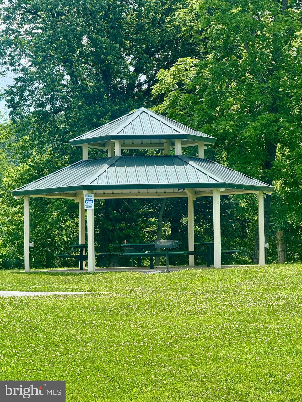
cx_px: 151
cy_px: 201
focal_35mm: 120
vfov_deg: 16.4
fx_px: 1396
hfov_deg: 12.3
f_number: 2.8
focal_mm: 15.66
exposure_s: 1/767
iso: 50
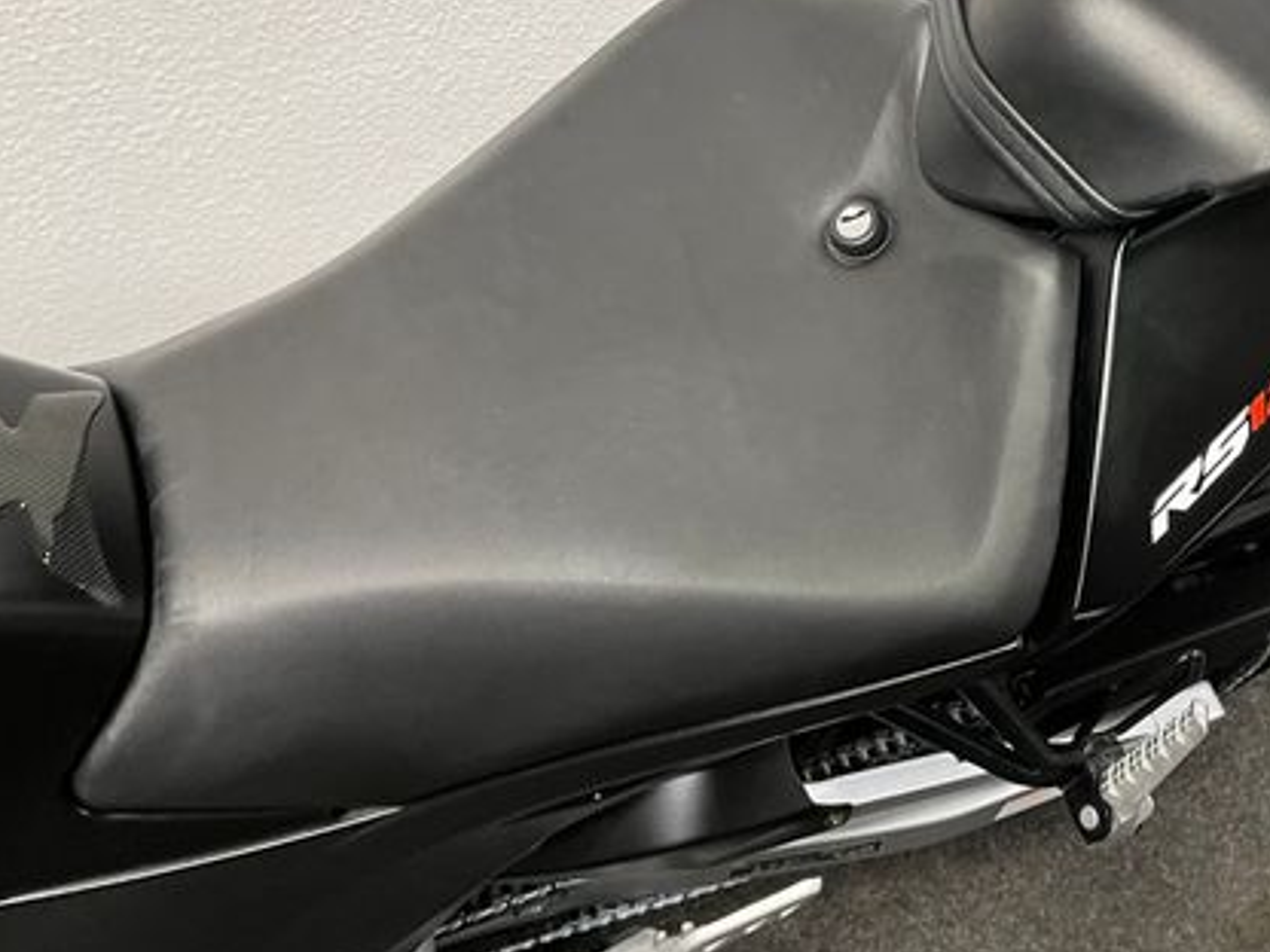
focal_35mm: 40
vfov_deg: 35.7
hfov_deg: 45.3
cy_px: 333
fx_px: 1468
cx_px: 946
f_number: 1.6
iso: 200
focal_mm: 5.1
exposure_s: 1/50
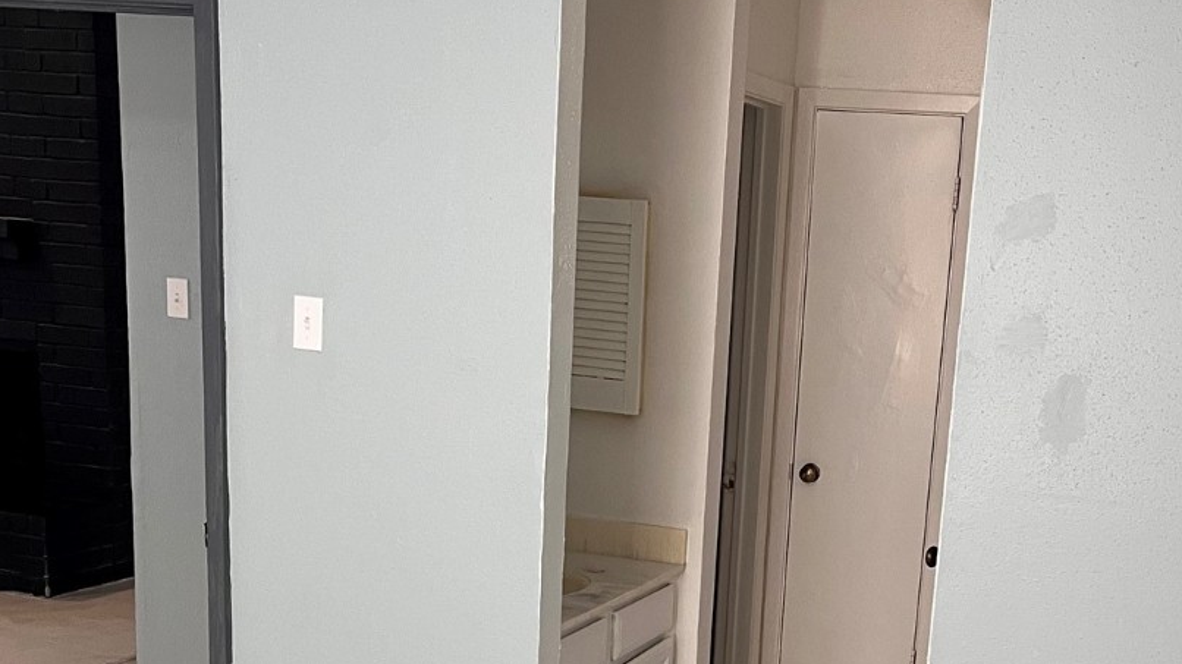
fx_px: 1692
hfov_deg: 38.2
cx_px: 761
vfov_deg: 21.4
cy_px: 673
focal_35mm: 54
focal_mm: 5.1
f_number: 1.6
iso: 80
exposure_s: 1/60
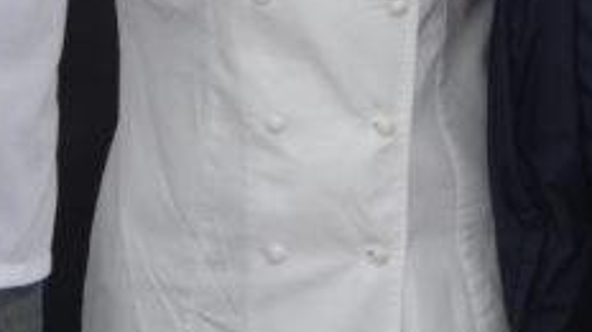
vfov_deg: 4.9
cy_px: -337
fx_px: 3800
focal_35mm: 242
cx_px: 337
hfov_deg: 8.9
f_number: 5.6
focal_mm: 35
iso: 220
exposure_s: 1/125
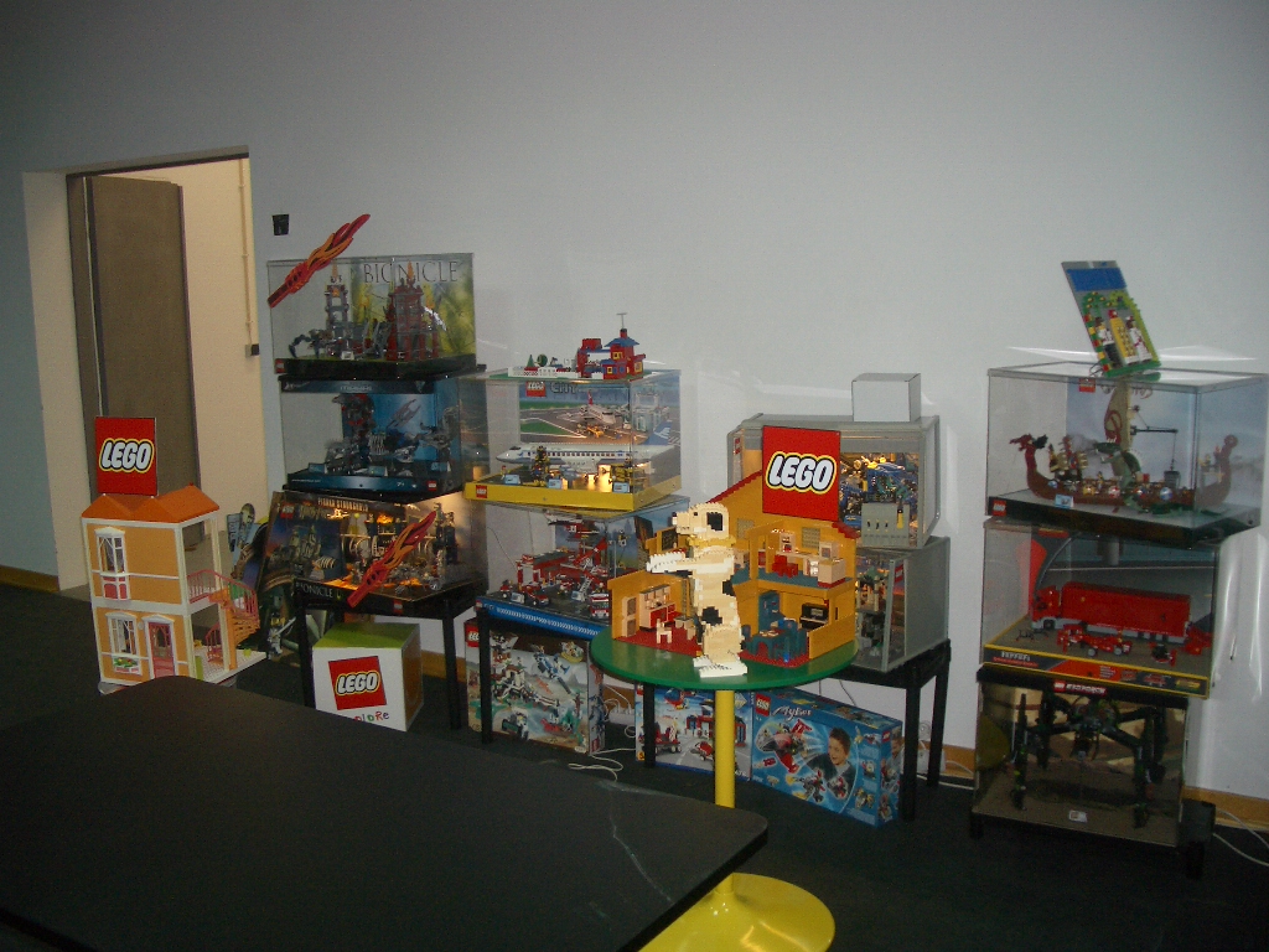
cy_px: 476
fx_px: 1283
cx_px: 634
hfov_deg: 52.6
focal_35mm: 35
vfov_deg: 40.7
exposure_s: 1/60
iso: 100
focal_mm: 5.8
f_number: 2.6
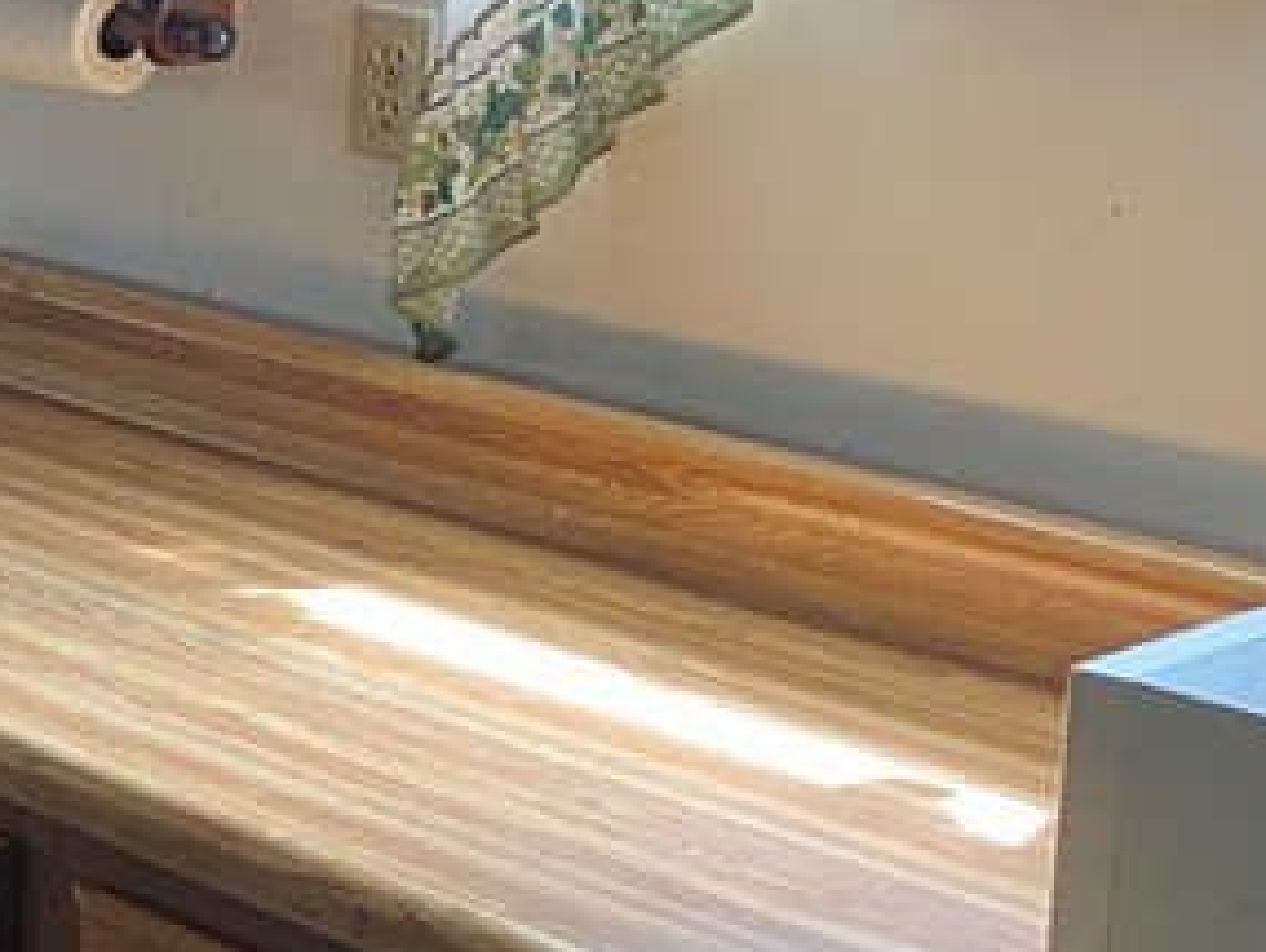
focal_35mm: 93
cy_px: 146
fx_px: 3404
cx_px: -735
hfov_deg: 18.3
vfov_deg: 15.8
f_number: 1.8
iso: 200
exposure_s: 1/60
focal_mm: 4.25
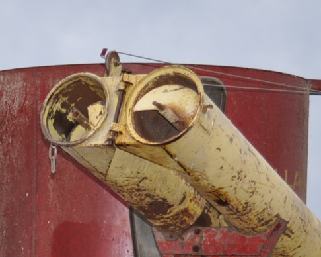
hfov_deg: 12.8
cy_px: 424
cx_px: 1
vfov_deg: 9.9
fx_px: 1414
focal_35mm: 149
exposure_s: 1/200
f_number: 4
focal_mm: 24
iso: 200
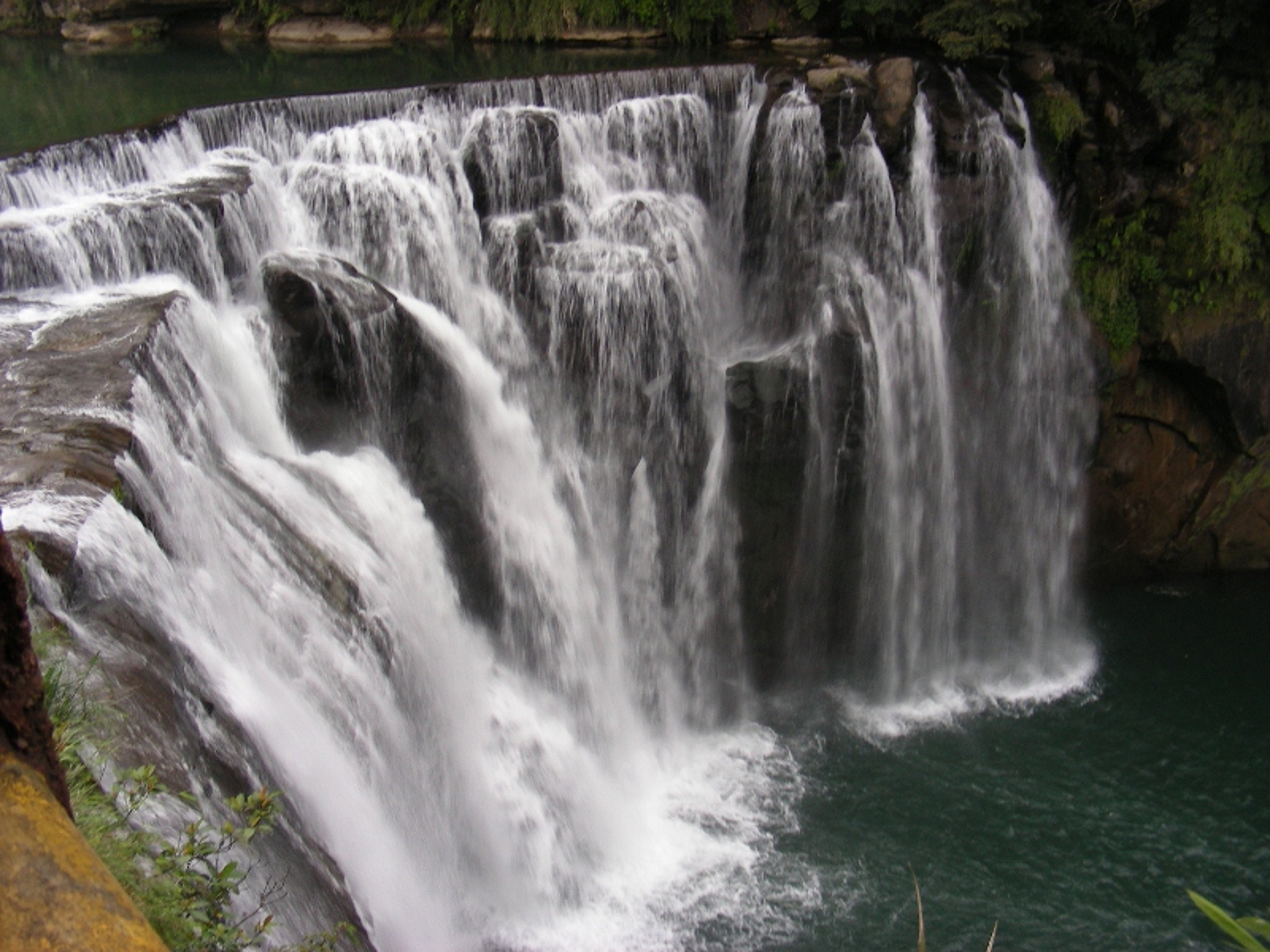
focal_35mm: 38
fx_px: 1394
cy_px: 476
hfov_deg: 49.0
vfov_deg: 37.7
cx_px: 635
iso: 81
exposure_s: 1/30.7
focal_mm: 6.3
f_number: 3.5
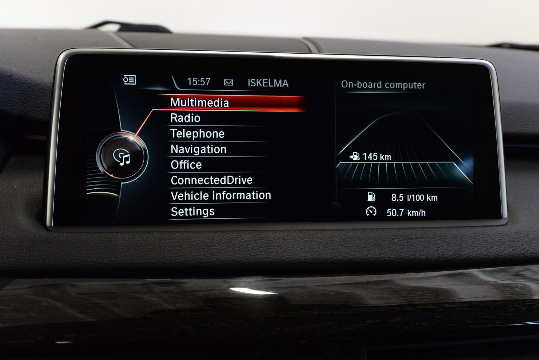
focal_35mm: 35
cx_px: 270
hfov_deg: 54.4
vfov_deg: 37.9
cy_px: 180
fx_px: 524
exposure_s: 1/25
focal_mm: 35
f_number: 6.3
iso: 2000
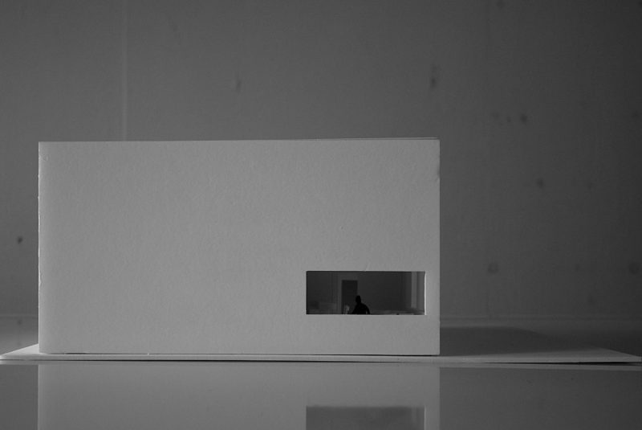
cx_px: 321
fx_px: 562
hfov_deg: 59.4
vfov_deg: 41.8
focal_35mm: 32
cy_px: 215
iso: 220
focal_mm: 21
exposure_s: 1/30
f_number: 5.6
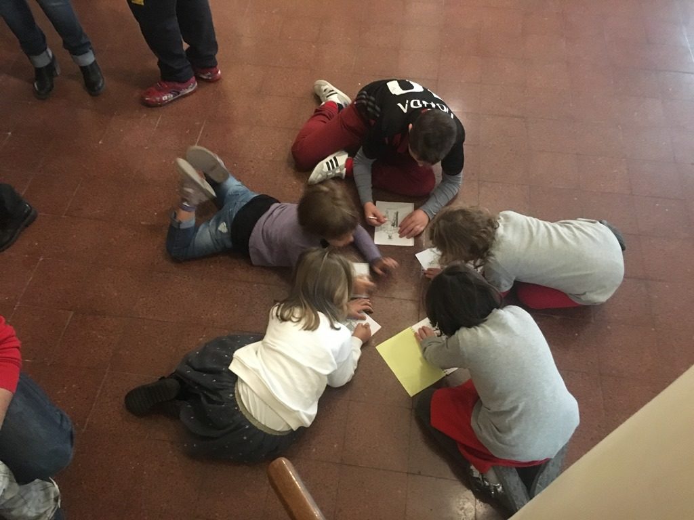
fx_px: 581
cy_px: 260
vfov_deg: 48.2
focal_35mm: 29
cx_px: 347
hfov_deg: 61.7
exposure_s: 1/17
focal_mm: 4.15
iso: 320
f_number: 2.2
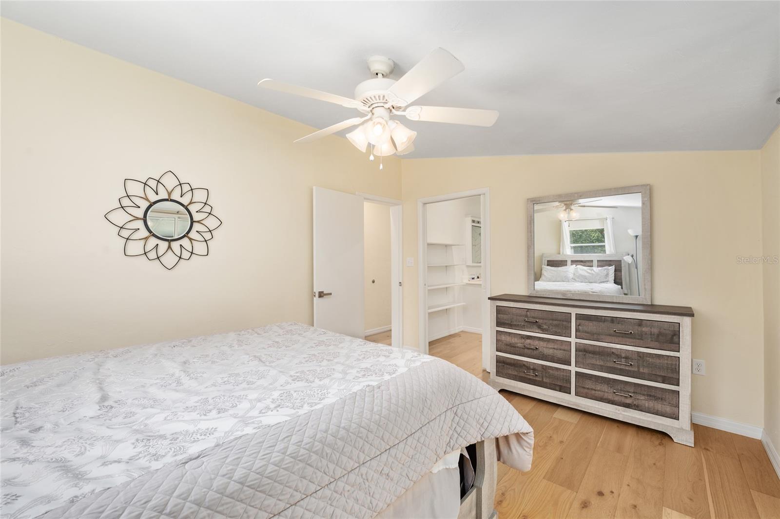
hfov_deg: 104.3
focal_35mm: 14
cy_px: 260
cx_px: 390
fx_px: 303
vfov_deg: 81.2
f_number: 7.1
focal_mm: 14
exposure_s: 1/8
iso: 320
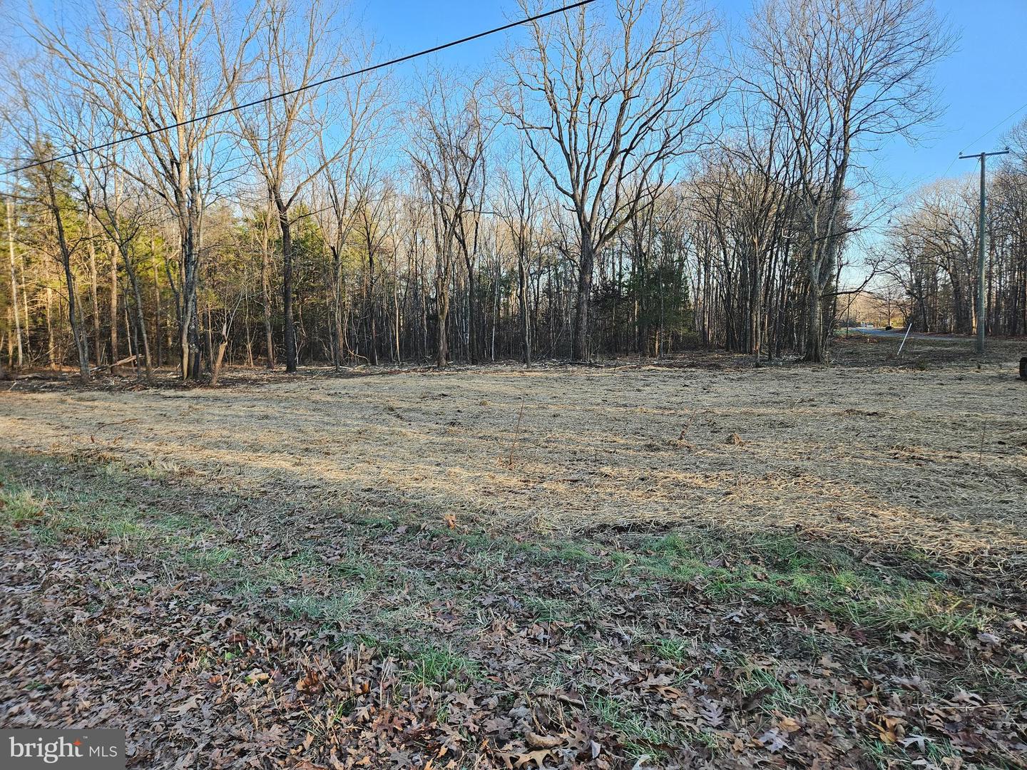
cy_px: 385
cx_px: 514
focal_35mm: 23
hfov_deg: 73.9
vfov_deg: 58.9
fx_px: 682
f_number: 1.8
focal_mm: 5.4
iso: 32
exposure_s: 1/180
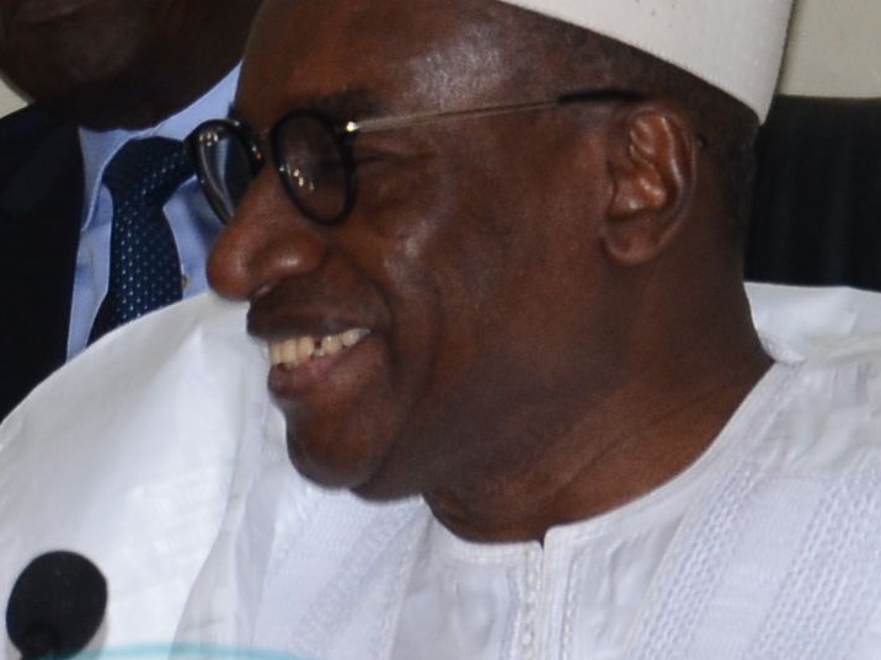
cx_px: -490
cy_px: 393
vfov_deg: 2.7
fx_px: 14188
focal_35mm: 557
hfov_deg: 3.5
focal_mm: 75
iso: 500
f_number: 5.3
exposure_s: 1/60
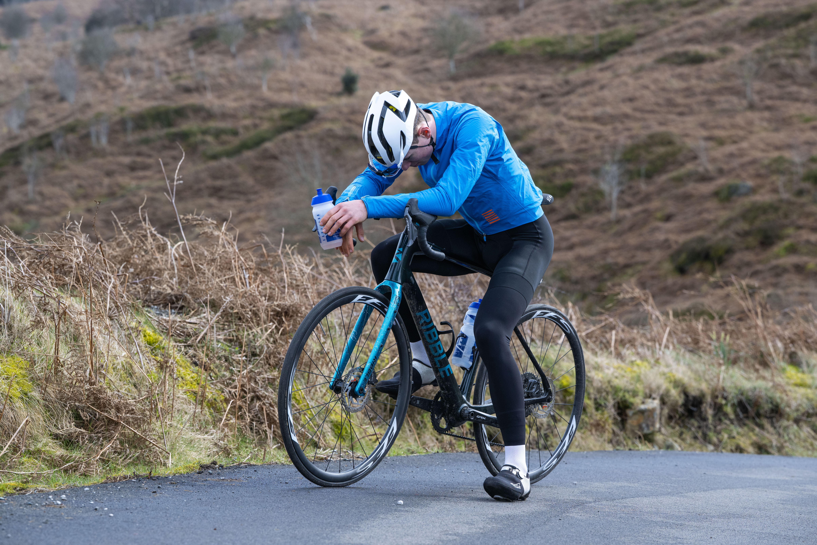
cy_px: 272
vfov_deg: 12.5
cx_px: 408
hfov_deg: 18.6
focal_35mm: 110
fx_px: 2496
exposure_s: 1/800
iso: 400
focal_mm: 110
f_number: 5.6
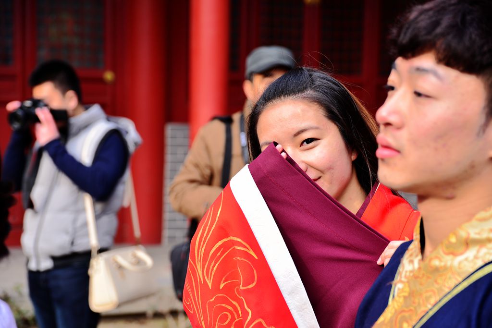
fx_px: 1230
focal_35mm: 90
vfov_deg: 15.2
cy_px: 164
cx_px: 246
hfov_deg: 22.6
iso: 200
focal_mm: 90
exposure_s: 1/160
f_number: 5
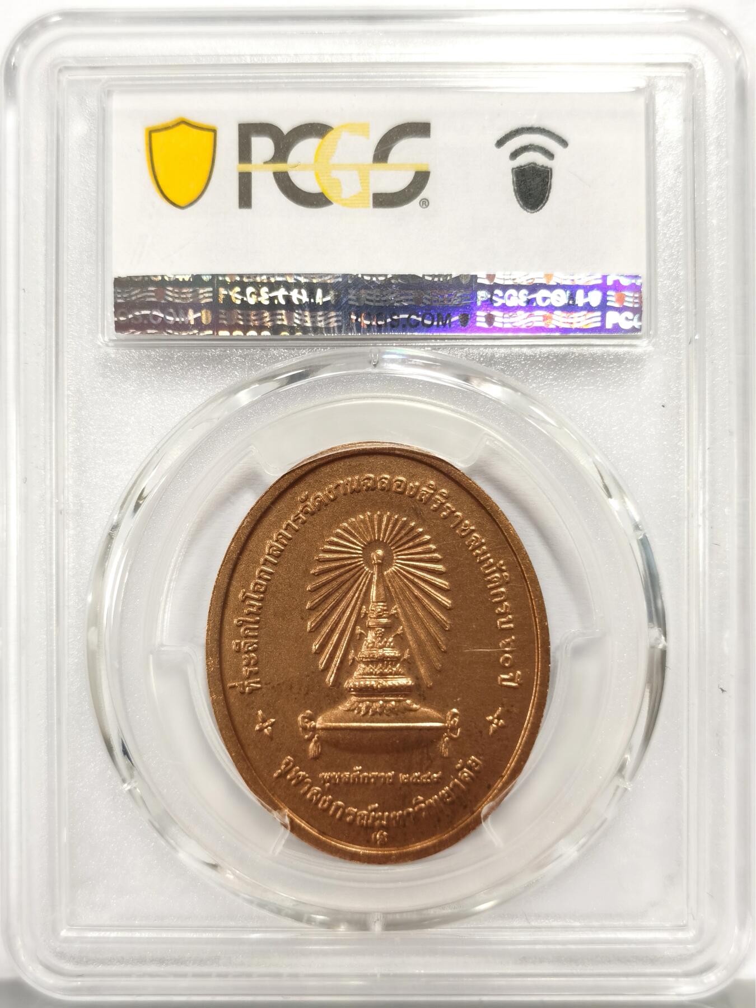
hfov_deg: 27.0
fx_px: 1572
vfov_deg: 35.5
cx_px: 378
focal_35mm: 54
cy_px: 504
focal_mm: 5.56
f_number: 16
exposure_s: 1/100
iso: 125
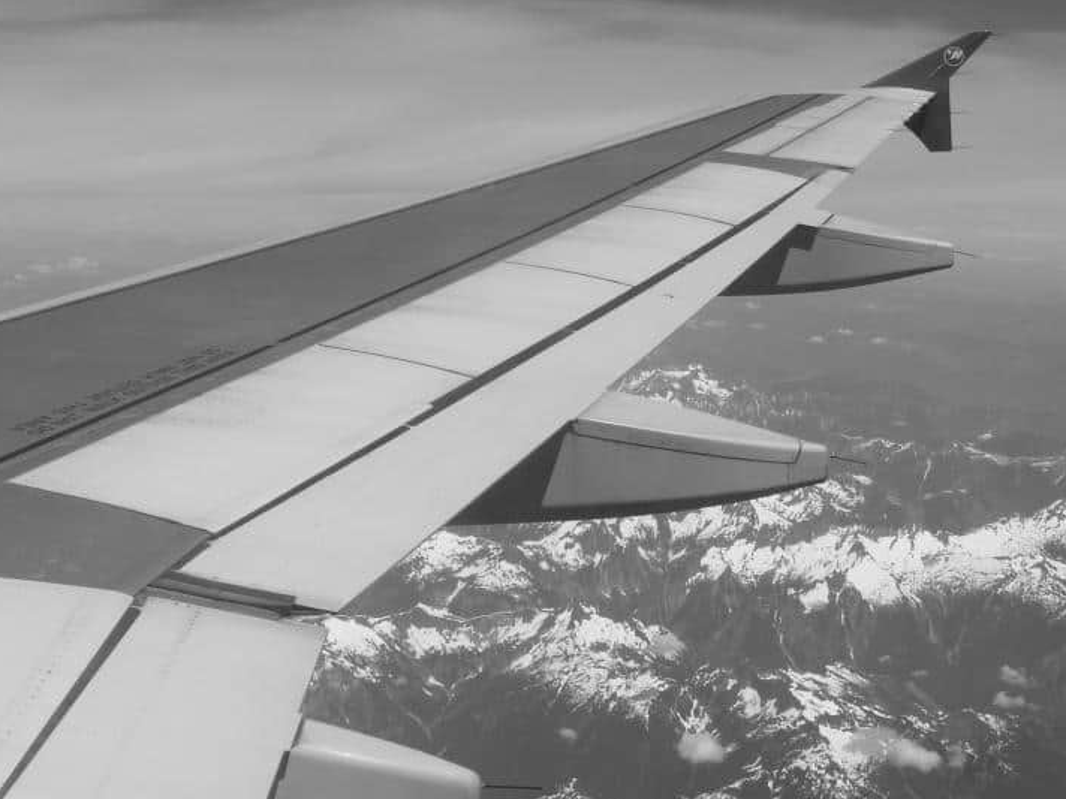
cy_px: 323
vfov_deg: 24.8
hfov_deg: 32.4
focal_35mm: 59
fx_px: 1817
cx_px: 734
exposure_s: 1/400
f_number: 8
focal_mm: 7.4
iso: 100
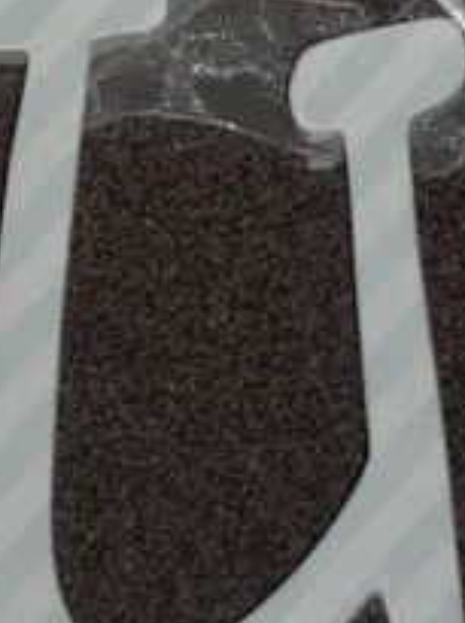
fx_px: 5552
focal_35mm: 309
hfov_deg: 4.8
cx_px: 243
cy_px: 324
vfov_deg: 6.4
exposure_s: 1/100
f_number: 4
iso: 64
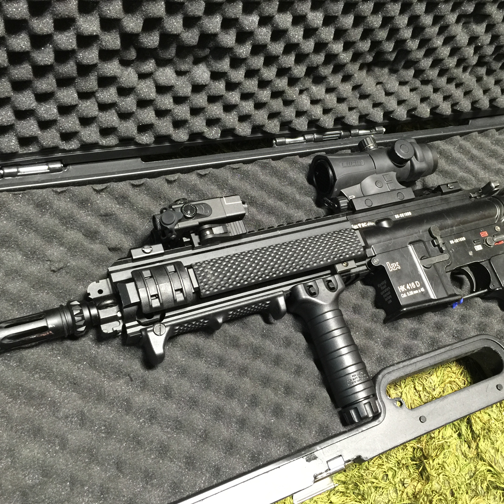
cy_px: 256
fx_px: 577
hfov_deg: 46.8
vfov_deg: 47.2
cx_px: 314
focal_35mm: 35
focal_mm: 4.15
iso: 80
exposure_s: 1/4
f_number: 2.2
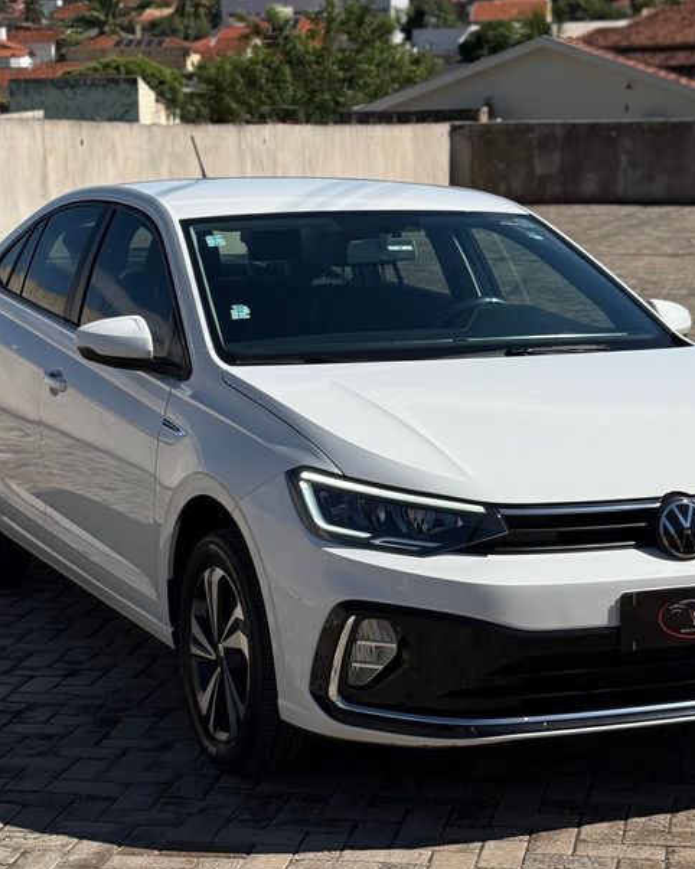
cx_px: 375
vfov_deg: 30.0
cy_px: 437
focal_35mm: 63
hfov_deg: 24.2
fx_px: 1621
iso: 64
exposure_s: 1/11364
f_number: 1.78
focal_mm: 6.76
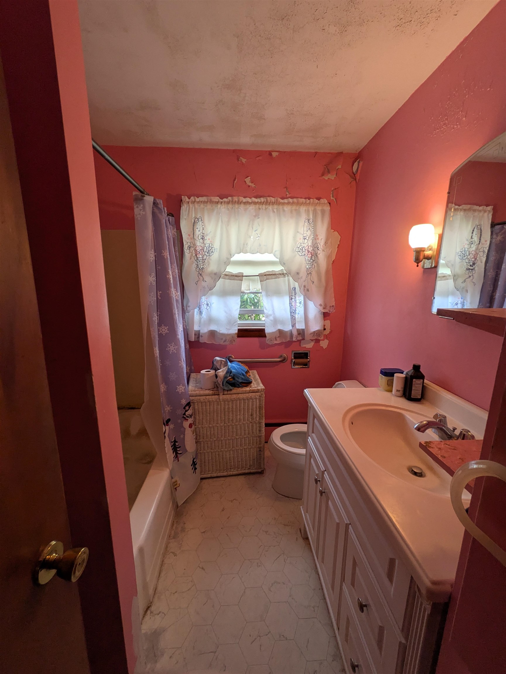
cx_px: 253
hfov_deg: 85.7
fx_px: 273
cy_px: 337
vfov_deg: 102.1
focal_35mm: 14
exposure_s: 1/60
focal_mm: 1.83
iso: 49
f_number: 2.2
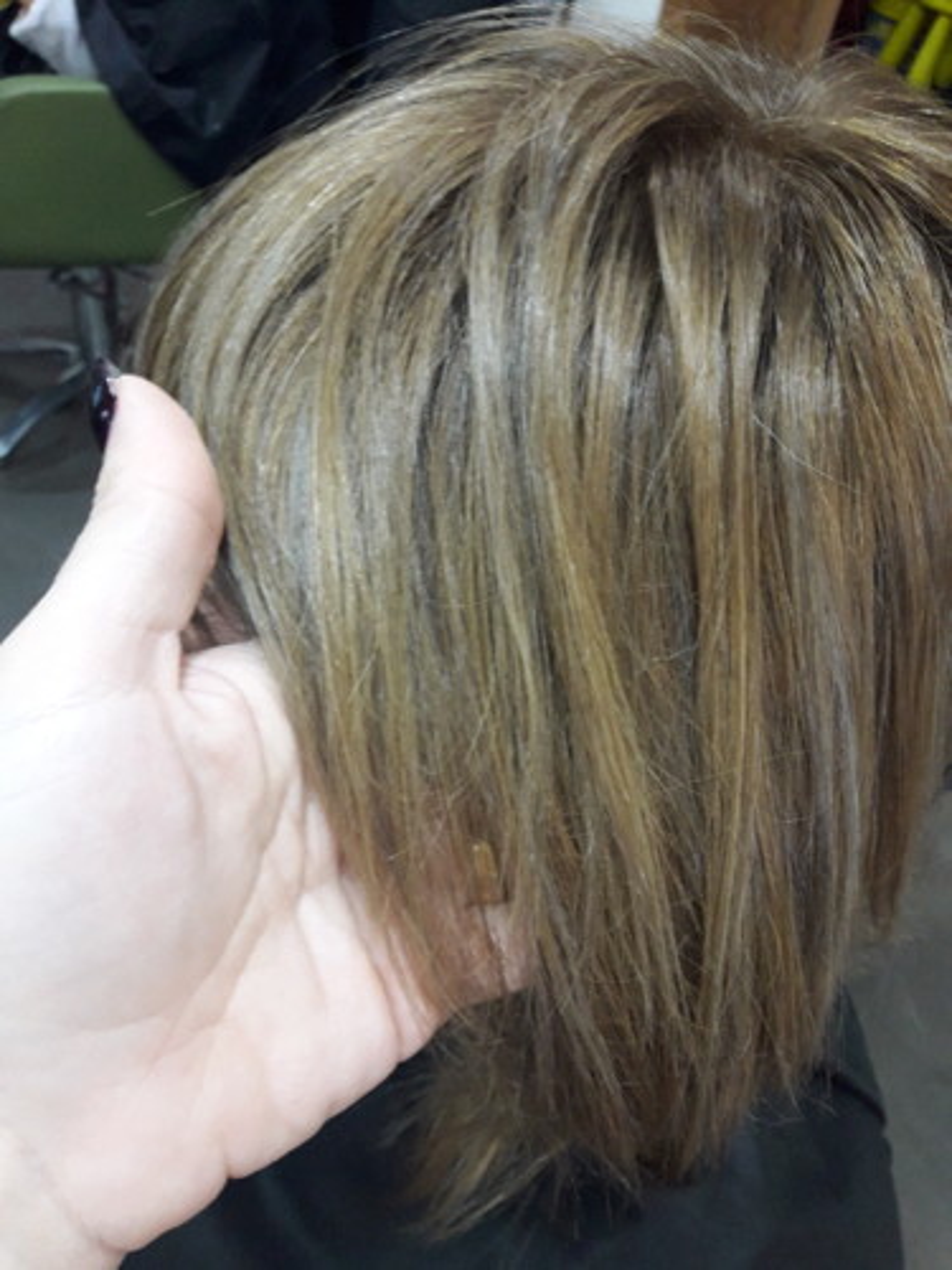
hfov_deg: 49.7
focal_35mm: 28
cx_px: 476
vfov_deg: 63.4
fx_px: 1027
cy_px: 635
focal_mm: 3.7
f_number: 1.9
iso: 125
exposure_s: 1/33
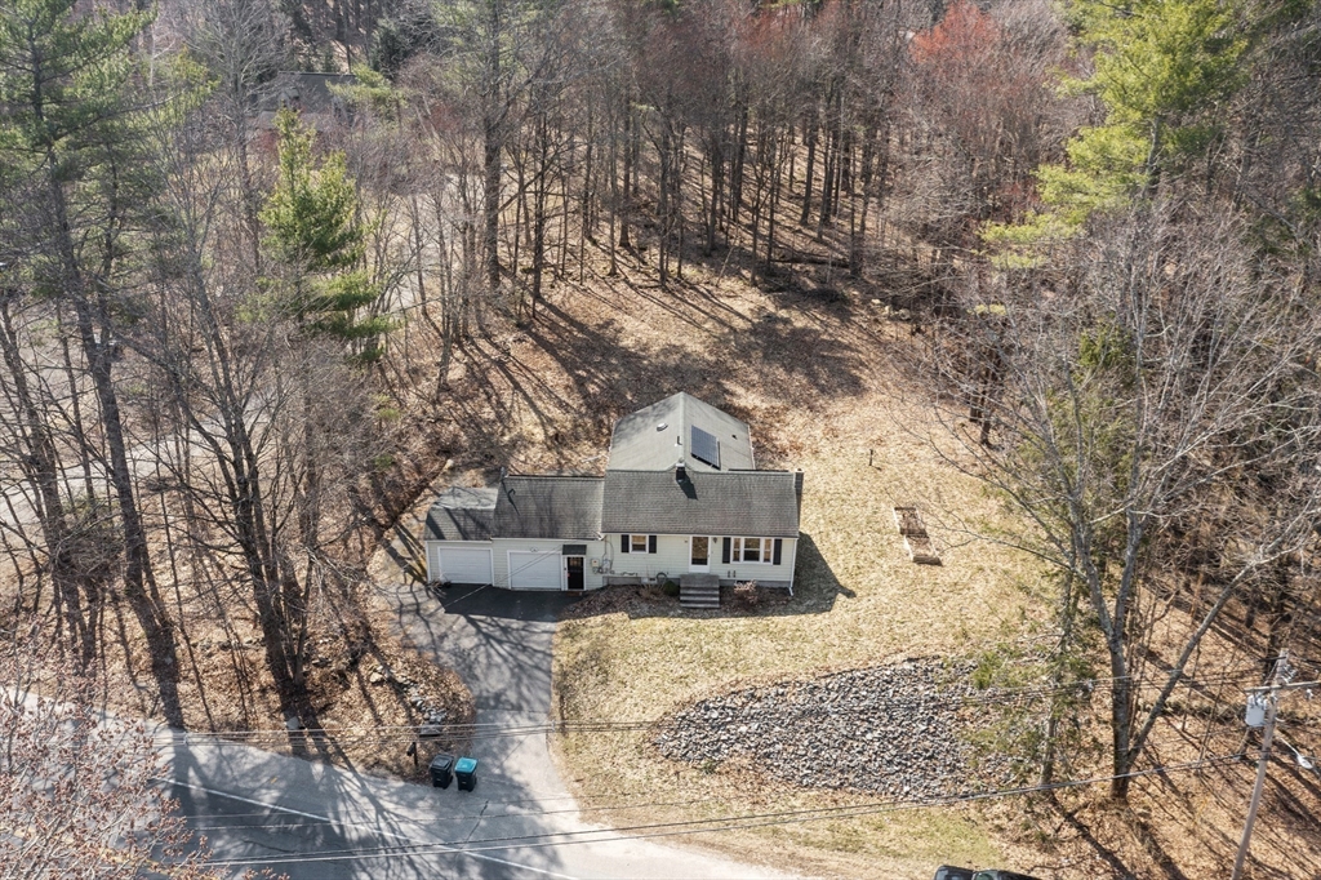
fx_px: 1027
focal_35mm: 28
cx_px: 660
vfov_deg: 46.4
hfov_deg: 65.5
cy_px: 440
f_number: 5
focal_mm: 10.26
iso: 100
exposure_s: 1/240
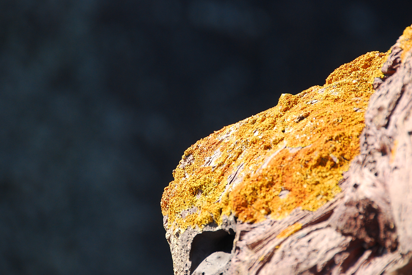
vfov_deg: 4.1
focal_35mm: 333
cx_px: 210
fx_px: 3814
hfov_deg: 6.2
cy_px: 136
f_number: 5.6
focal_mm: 200
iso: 400
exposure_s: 1/500
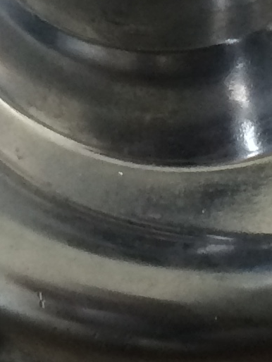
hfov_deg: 8.0
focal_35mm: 184
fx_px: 1926
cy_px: -111
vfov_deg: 10.5
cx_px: -18
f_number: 2.2
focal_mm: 4.15
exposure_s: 1/33
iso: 125
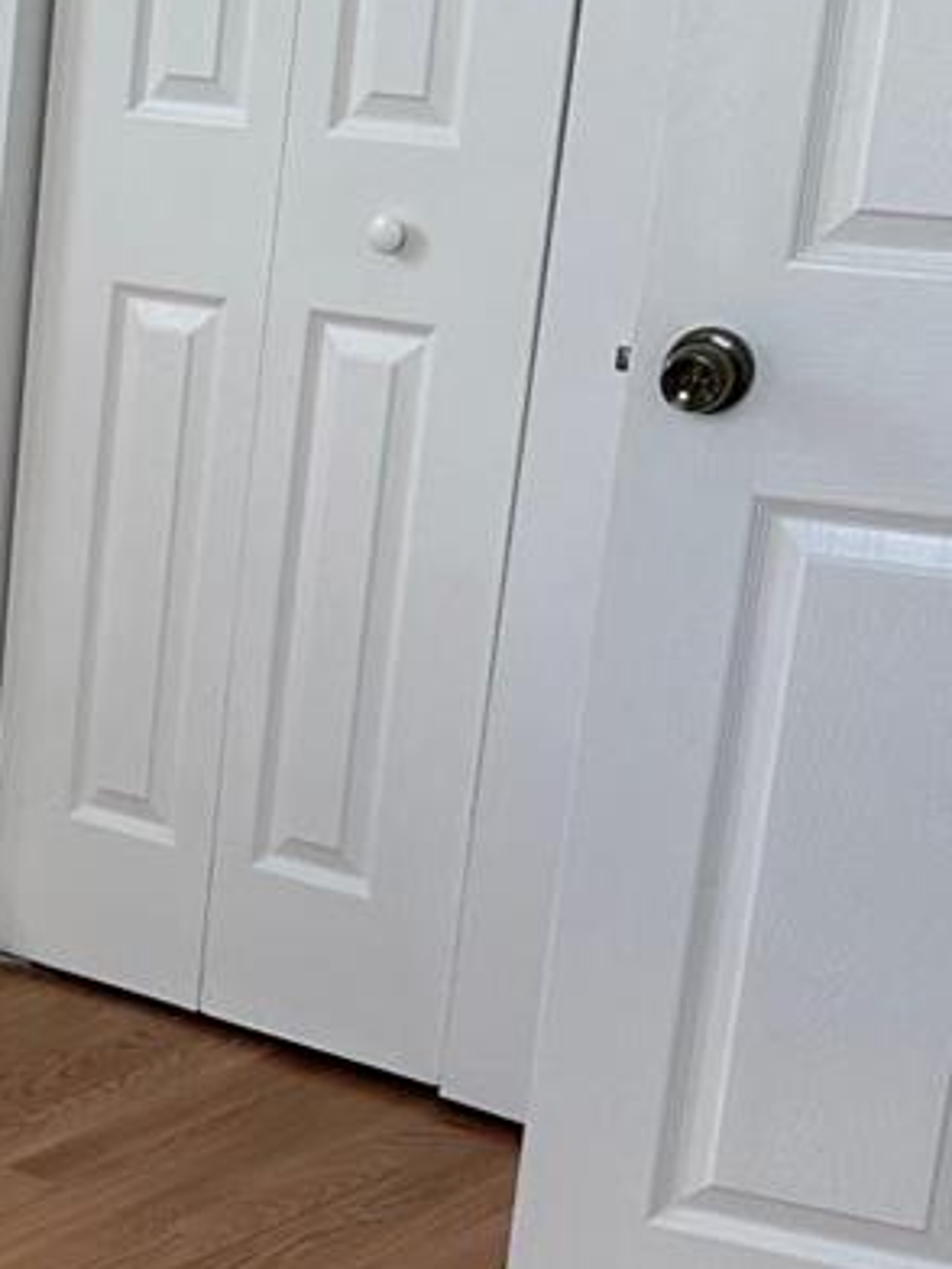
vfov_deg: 20.8
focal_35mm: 94
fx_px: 3447
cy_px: 893
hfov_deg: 14.3
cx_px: -628
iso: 80
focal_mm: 6.86
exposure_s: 1/174
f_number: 1.78
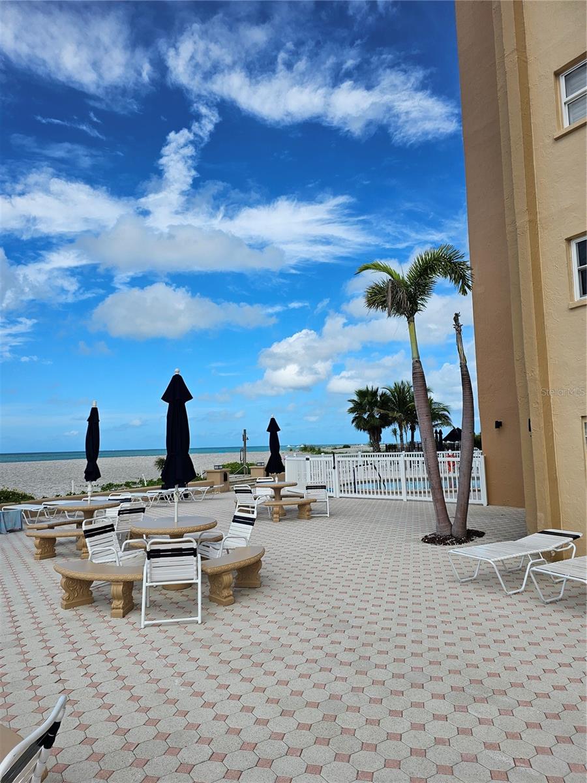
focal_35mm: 23
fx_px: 520
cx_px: 294
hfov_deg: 58.9
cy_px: 392
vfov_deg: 73.9
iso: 10
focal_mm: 6.3
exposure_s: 1/1437
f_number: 1.7
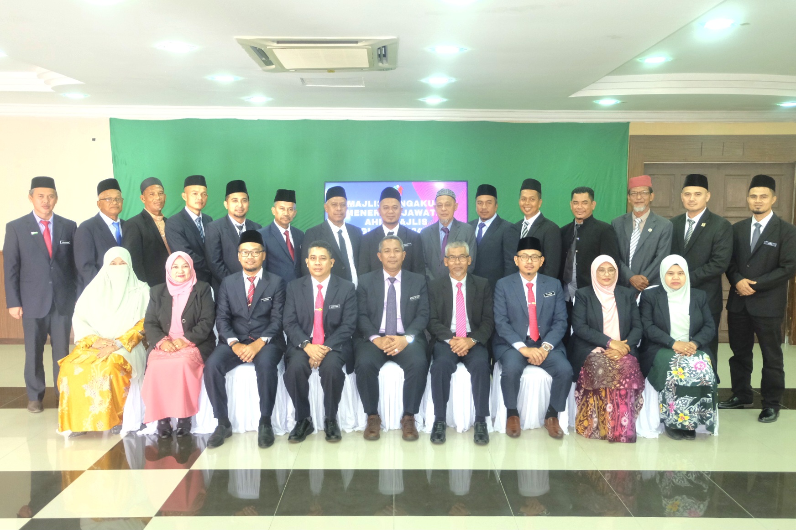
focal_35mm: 29
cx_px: 398
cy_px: 265
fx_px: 641
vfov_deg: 44.9
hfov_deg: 63.7
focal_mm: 19.2
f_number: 3.8
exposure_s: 1/30
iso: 2000
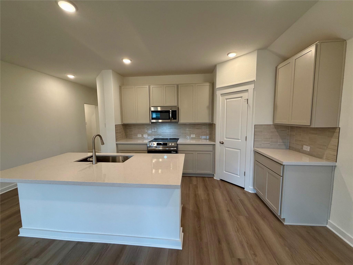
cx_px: 176
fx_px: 143
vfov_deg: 85.7
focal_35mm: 14
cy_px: 132
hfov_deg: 102.1
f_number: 2.2
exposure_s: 1/120
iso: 200
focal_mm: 2.22
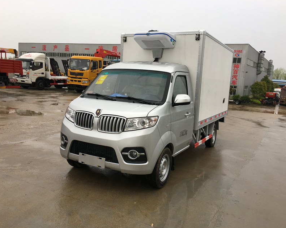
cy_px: 113
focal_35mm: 31
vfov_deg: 47.1
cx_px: 142
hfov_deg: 57.2
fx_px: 262
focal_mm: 4.15
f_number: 2.2
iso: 25
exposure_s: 1/100
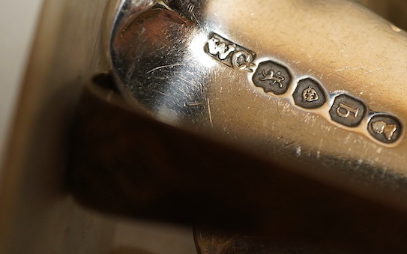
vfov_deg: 17.1
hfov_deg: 27.0
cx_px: 279
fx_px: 843
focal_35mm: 76
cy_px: 66
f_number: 3.5
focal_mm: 30
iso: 1250
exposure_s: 1/125
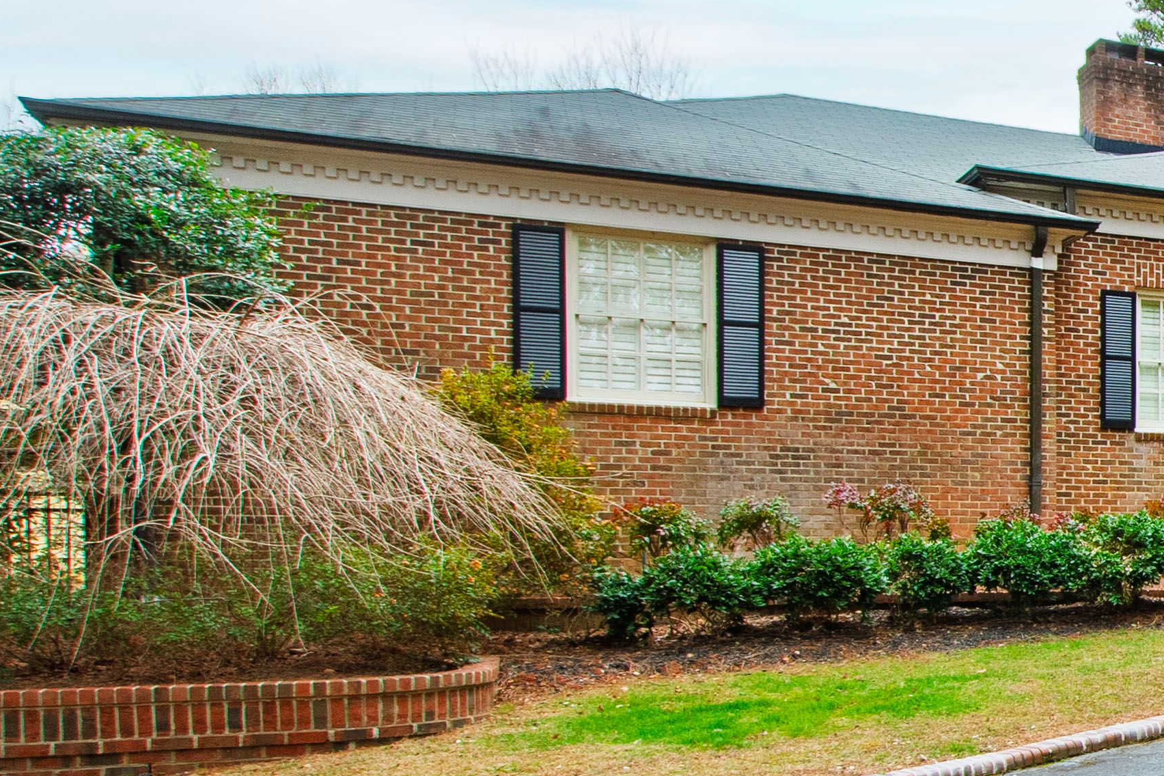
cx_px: 1735
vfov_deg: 27.2
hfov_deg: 27.8
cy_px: 572
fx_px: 1584
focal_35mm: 49
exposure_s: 1/50
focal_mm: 10
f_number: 8
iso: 200
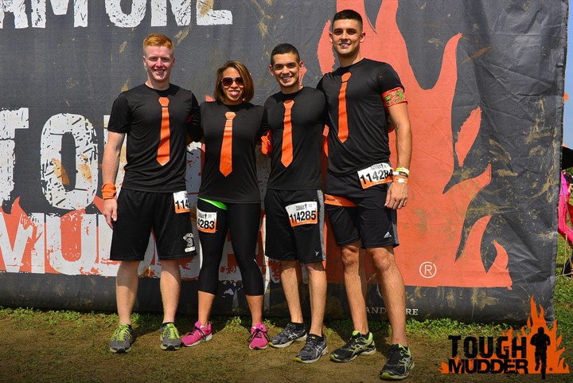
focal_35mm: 35
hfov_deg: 54.4
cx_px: 286
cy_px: 192
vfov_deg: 37.9
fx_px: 557
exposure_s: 1/500
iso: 100
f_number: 8
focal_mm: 35
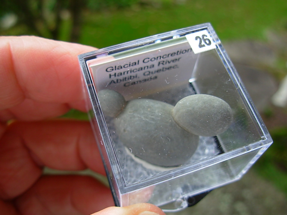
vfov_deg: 37.7
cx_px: 144
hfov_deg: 49.0
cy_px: 108
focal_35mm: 38
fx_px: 315
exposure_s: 1/65.9
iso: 50
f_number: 2.9
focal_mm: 6.3
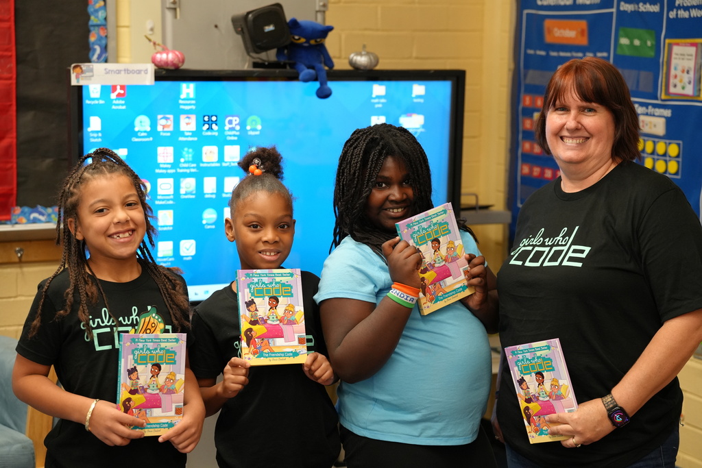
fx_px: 1365
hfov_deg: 28.8
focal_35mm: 70
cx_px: 351
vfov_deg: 19.5
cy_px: 234
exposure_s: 1/160
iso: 2500
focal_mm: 70
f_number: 4
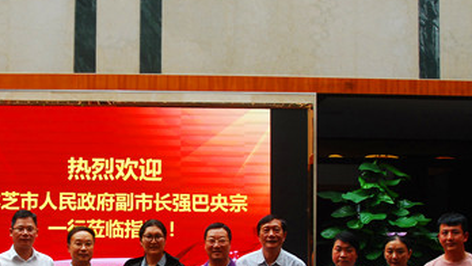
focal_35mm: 65
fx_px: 814
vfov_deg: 18.2
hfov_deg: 32.0
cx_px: 141
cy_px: 241
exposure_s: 1/100
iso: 500
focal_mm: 24
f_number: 5
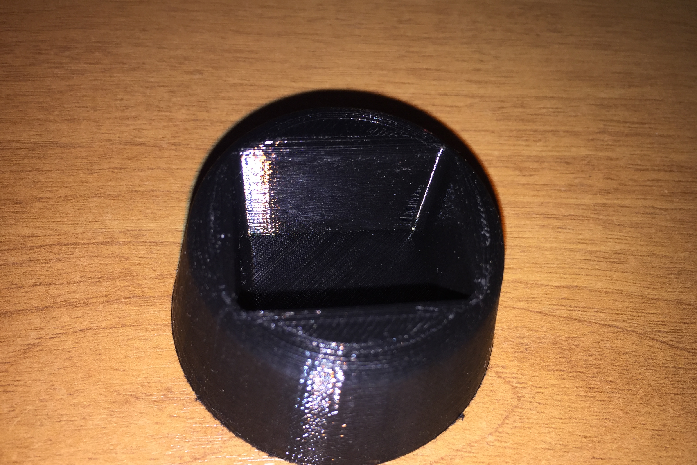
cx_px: 349
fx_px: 600
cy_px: 267
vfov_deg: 42.2
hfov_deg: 60.3
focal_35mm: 31
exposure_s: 1/168
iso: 32
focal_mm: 4.15
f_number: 2.2
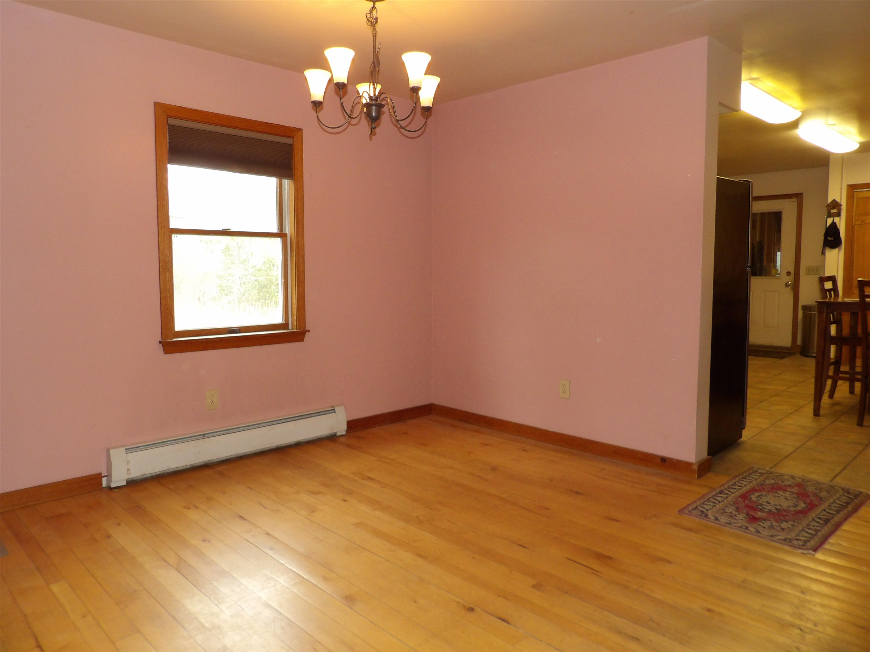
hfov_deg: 71.6
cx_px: 435
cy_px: 326
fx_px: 603
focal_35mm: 24
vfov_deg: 56.8
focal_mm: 4.3
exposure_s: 1/33
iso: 200
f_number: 3.2
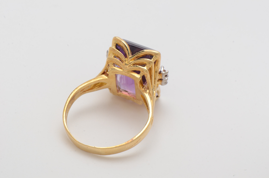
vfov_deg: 10.7
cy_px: 89
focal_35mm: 128
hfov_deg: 16.1
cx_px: 134
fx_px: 951
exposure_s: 1/125
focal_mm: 85
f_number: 18
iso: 200
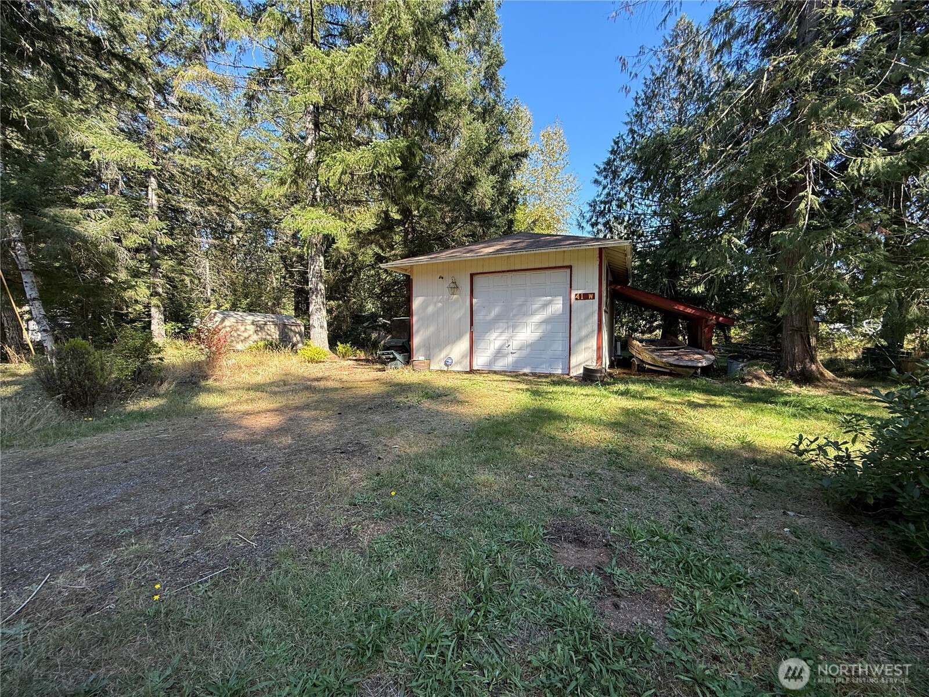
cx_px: 464
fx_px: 376
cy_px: 348
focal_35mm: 14
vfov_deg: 85.7
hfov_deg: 102.1
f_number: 2.2
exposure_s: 1/275
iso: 50
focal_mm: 2.22
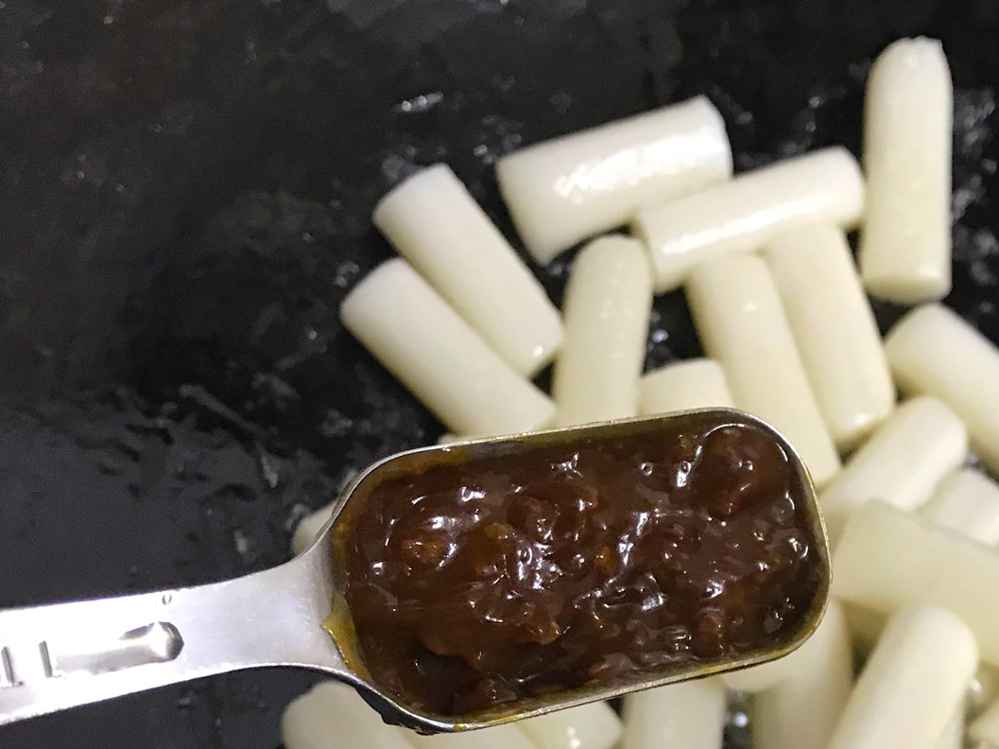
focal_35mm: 53
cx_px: 668
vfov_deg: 27.0
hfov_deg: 35.8
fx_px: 1529
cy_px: 585
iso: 80
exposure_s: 1/17
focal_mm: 3.99
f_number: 1.8
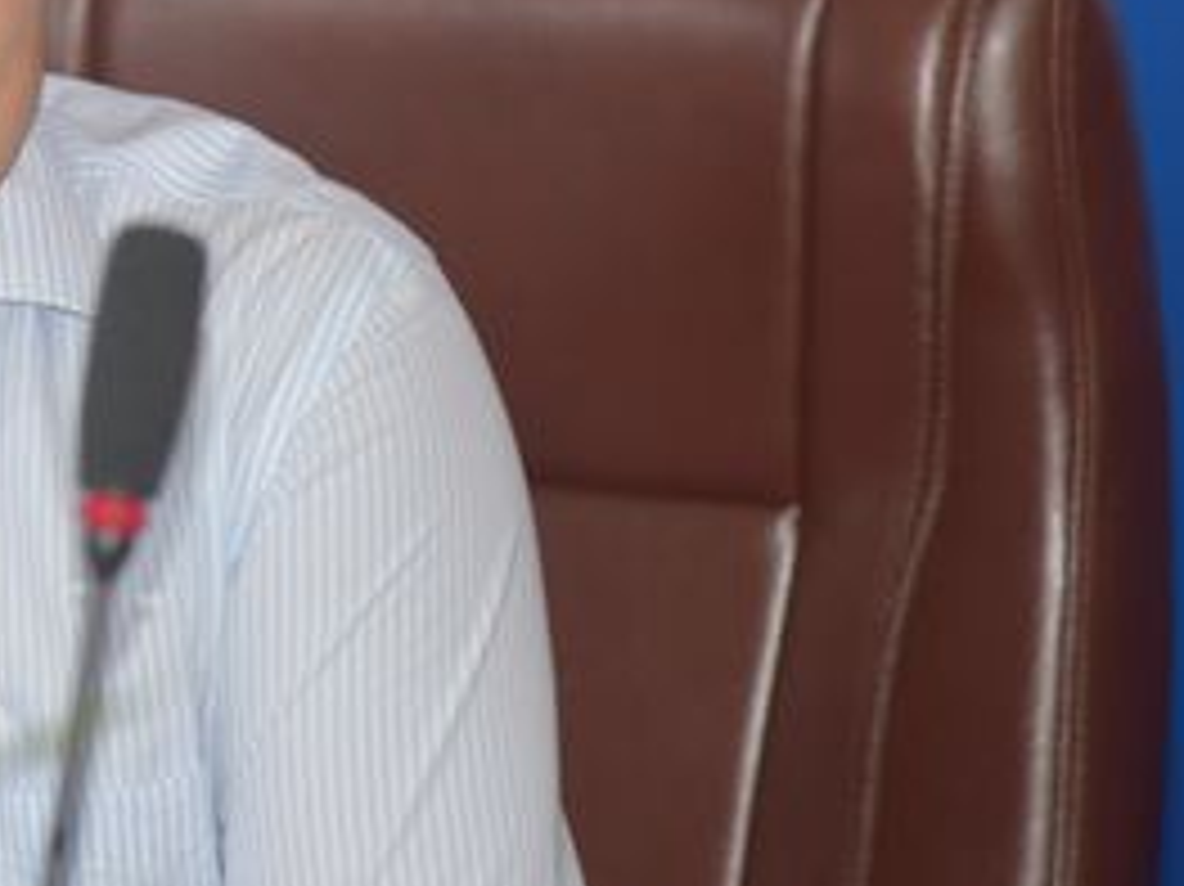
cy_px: 137
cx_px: -288
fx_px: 10496
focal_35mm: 307
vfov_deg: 4.8
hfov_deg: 6.4
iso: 1100
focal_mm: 120
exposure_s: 1/60
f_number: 4
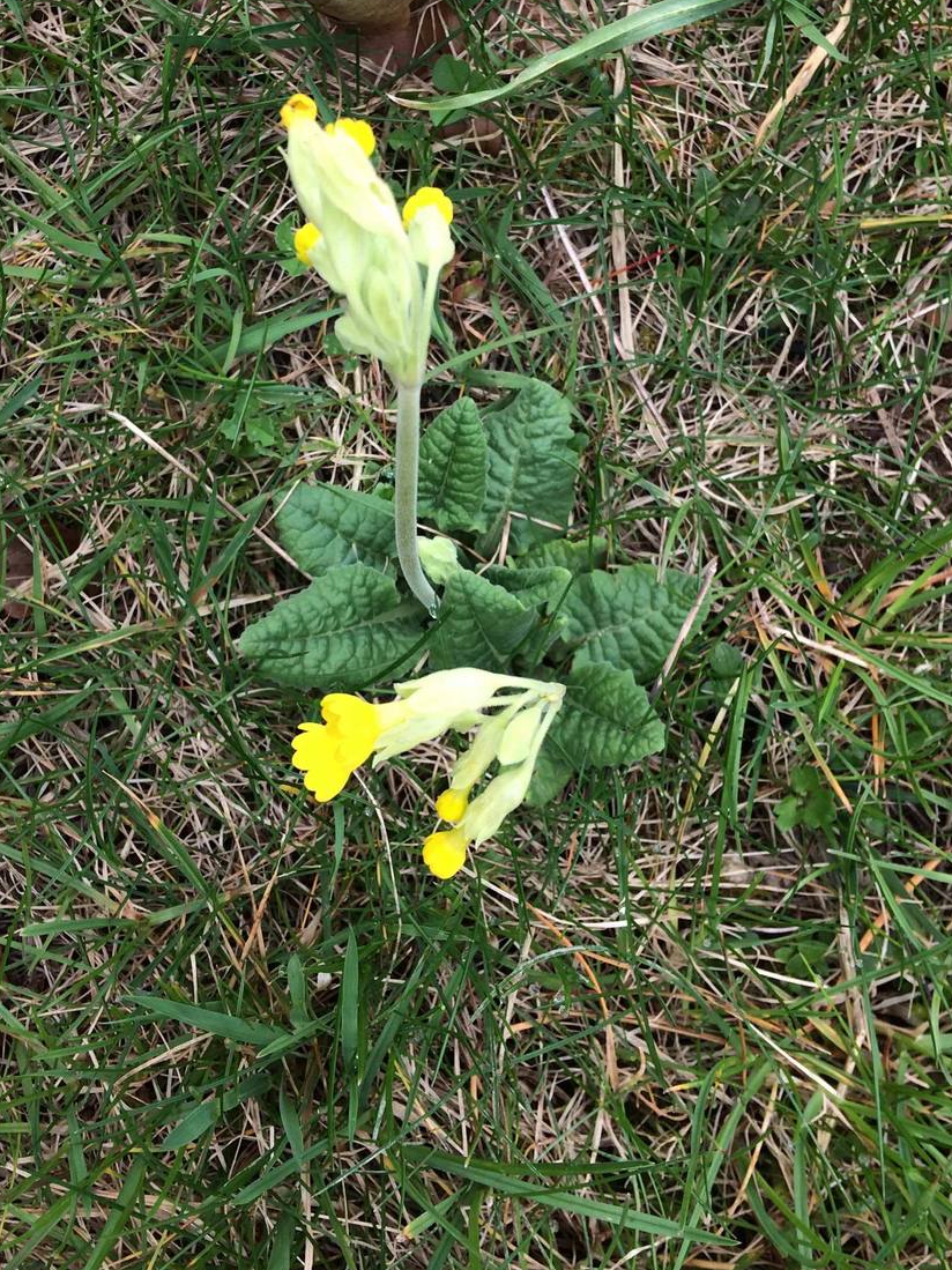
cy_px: 483
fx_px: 1394
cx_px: 415
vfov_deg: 48.6
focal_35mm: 38
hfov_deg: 37.7
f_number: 2.2
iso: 32
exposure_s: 1/414
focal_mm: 4.15
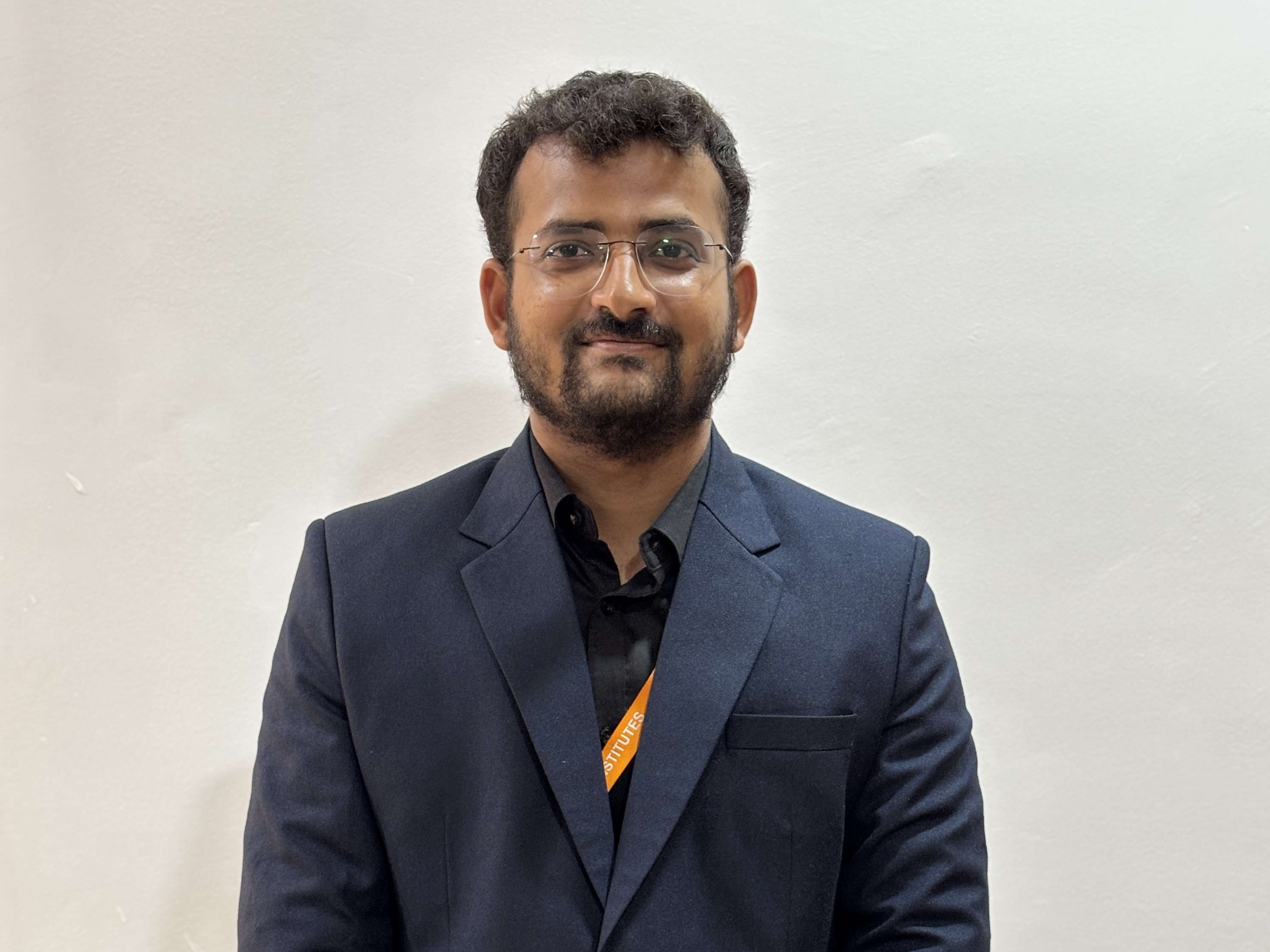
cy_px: 735
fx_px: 2568
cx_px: 638
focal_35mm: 70
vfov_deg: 20.8
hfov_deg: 27.8
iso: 160
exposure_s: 1/50
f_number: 1.6
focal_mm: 5.96
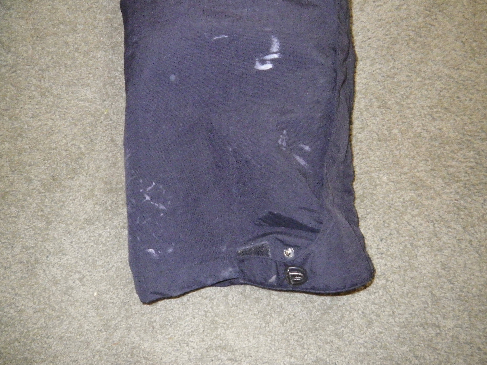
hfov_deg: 63.4
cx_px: 244
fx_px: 394
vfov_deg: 49.7
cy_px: 182
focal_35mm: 28
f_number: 3.5
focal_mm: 5
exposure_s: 1/50
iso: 400
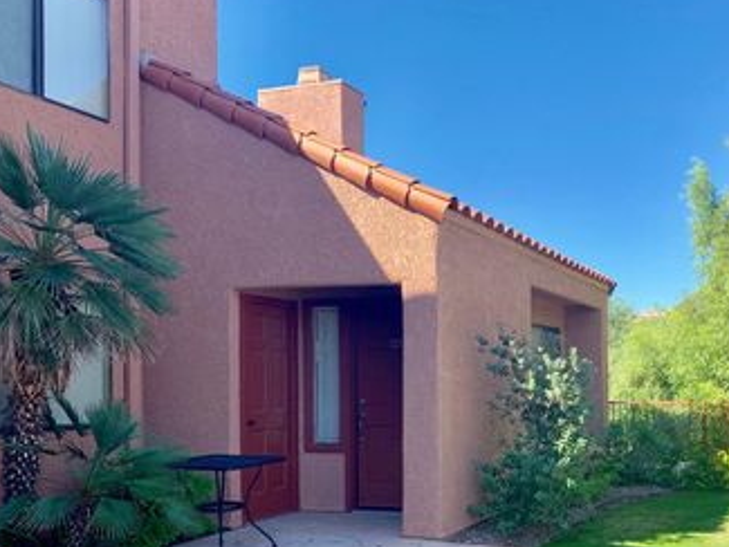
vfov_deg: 35.4
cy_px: 389
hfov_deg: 45.4
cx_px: 536
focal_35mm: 40
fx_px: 843
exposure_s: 1/808
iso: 25
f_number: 1.8
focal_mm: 4.25
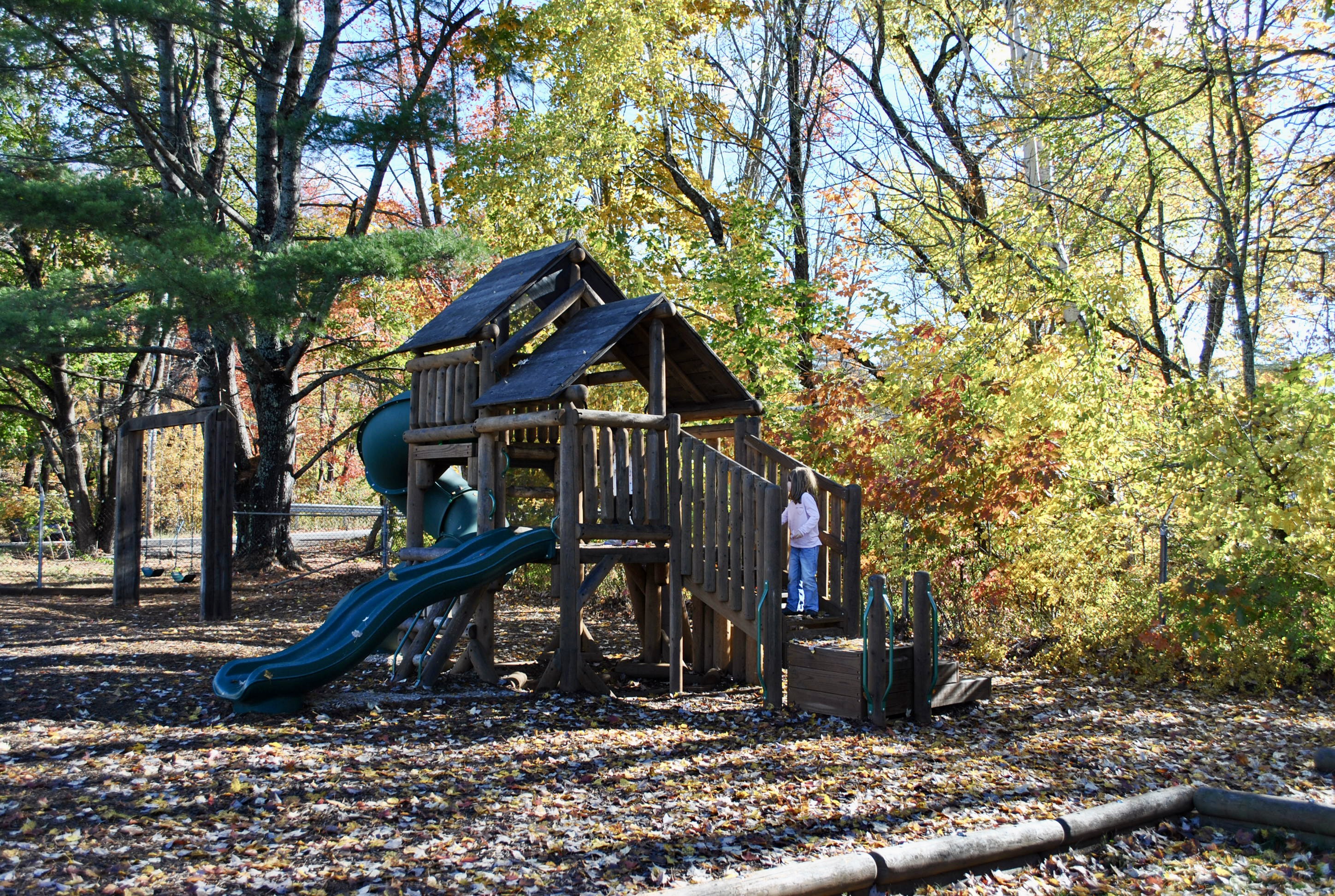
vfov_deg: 40.1
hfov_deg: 57.1
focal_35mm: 33
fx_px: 1226
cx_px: 668
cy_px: 448
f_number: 5.6
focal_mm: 22
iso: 110
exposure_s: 1/125
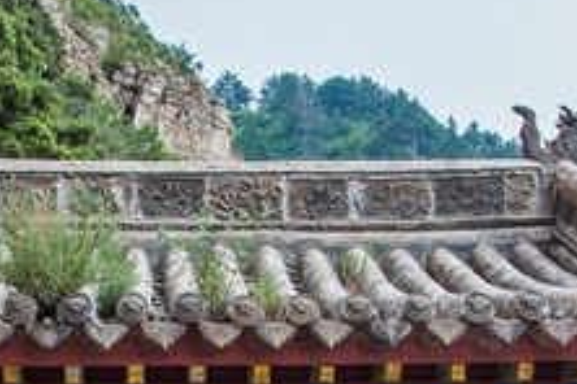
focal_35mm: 117
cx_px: 130
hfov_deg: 17.4
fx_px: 1875
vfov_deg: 11.1
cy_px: 646
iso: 100
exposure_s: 1/100
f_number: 9
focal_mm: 24
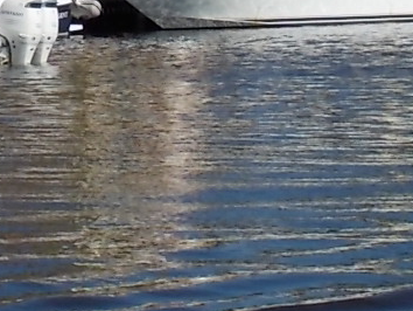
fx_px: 3021
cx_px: -18
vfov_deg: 5.8
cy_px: -265
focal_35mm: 253
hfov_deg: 7.8
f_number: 4.7
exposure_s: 1/1000
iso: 80
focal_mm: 7.9
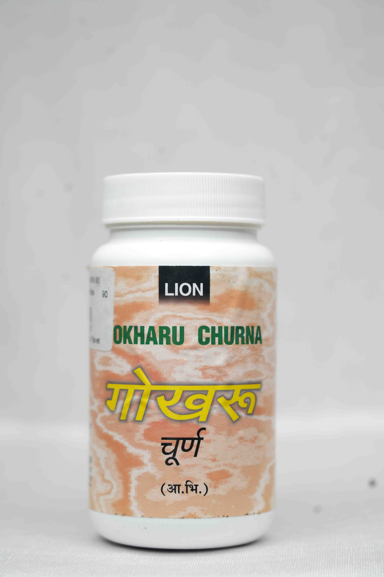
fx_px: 1680
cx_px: 192
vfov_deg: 19.5
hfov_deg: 13.0
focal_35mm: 105
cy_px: 288
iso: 640
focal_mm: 105
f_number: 5.6
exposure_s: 1/100
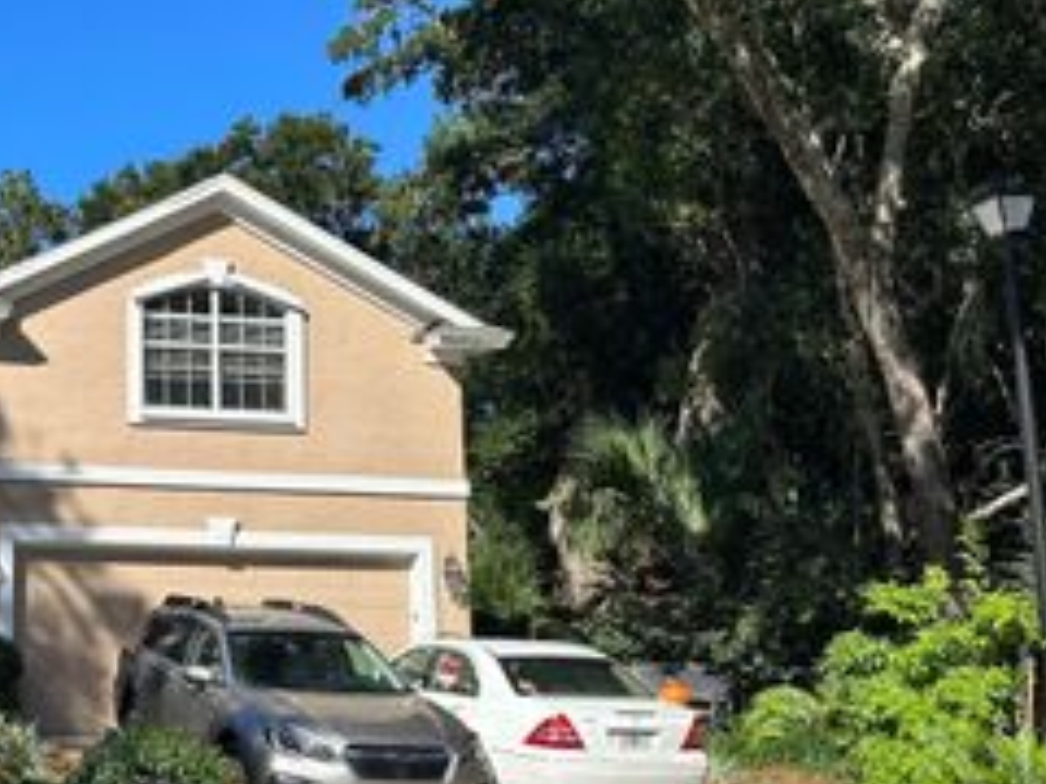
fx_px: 1511
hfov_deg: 34.5
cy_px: 429
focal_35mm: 50
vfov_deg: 29.1
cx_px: -13
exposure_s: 1/3247
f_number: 1.78
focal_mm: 6.86
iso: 80
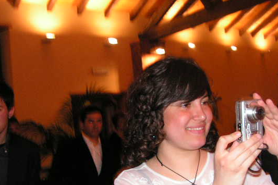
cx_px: 155
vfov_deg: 29.7
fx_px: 347
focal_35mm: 45
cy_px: 115
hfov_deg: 43.5
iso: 200
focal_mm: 6
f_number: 3.2
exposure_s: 1/40
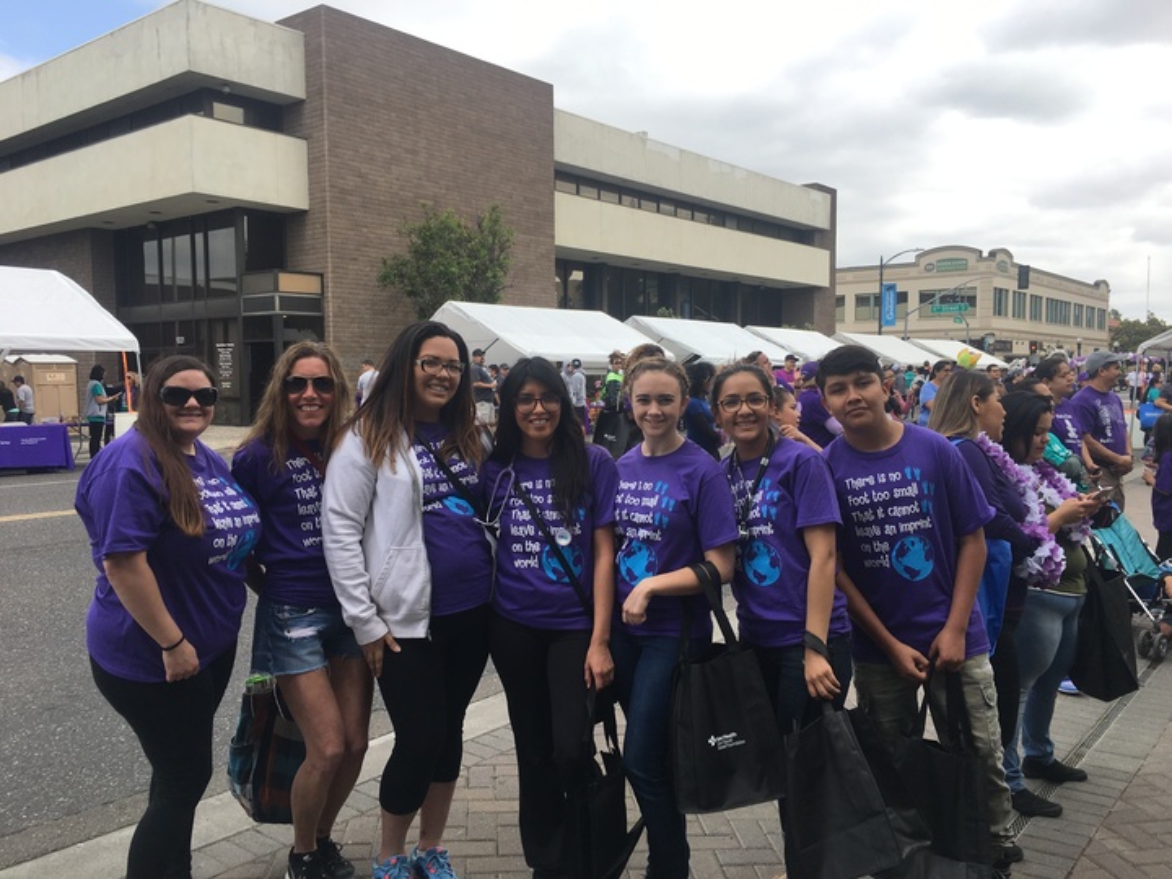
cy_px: 440
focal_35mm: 29
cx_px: 586
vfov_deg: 48.2
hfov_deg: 61.7
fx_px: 982
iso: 25
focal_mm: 4.15
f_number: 2.2
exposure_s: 1/761
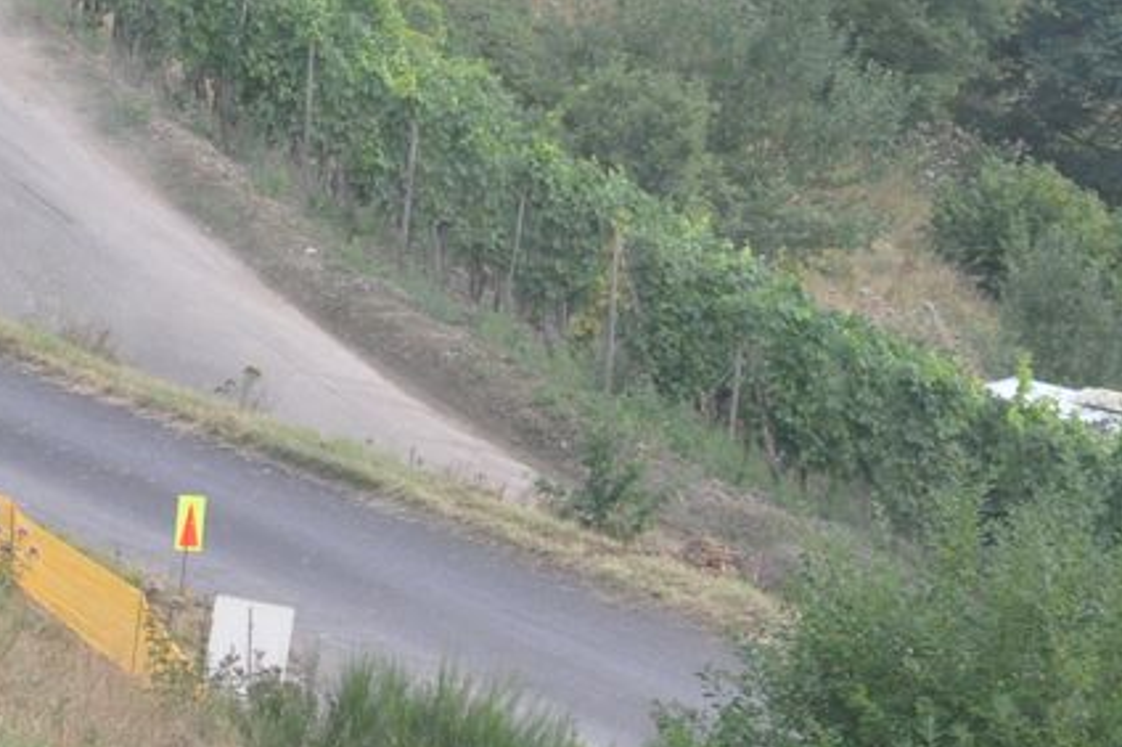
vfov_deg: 2.3
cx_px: -19
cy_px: 45
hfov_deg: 3.5
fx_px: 18495
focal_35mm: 594
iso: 800
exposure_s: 1/250
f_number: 5.6
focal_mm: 105
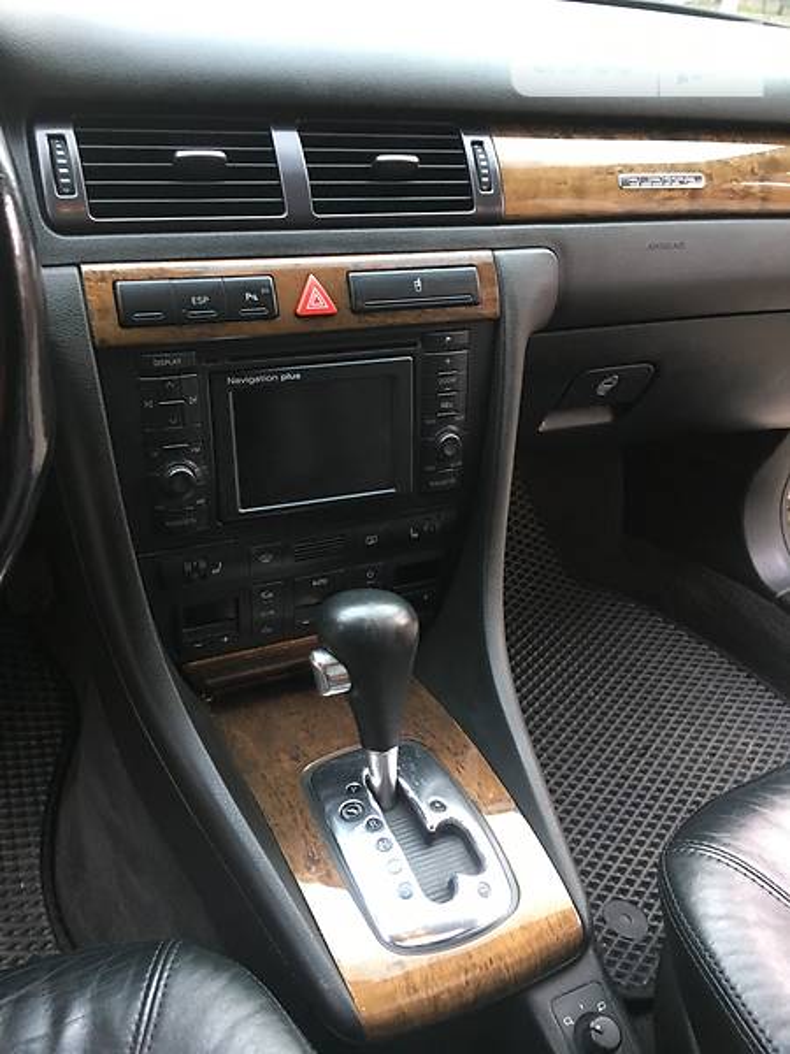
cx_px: 395
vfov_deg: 61.7
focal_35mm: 29
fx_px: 882
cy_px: 527
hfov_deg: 48.2
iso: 160
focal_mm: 4.2
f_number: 2.2
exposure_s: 1/33
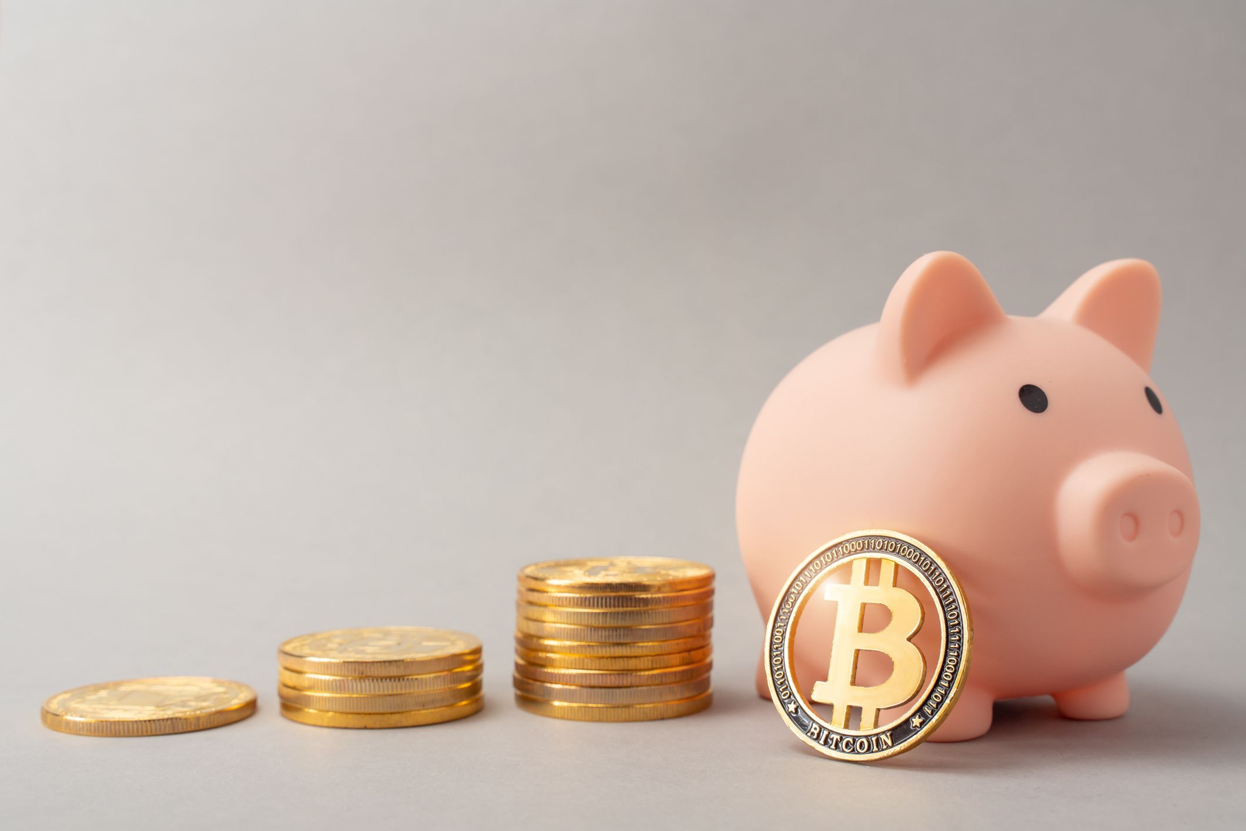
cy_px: 416
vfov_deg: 30.5
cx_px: 623
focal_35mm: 44
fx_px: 1523
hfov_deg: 44.5
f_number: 10
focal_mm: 44
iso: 400
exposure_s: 1/50
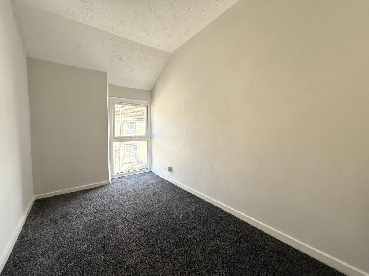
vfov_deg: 85.7
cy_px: 138
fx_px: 149
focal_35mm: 14
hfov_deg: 102.1
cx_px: 184
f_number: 2.2
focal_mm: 2.22
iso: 50
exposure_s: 1/119
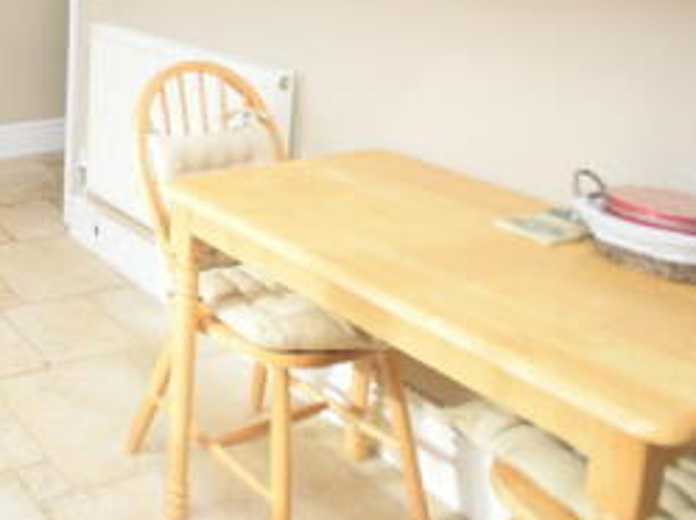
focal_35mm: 38
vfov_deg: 34.0
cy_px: -13
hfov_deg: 38.1
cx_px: -116
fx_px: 763
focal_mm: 10
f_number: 5
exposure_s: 1/100
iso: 800
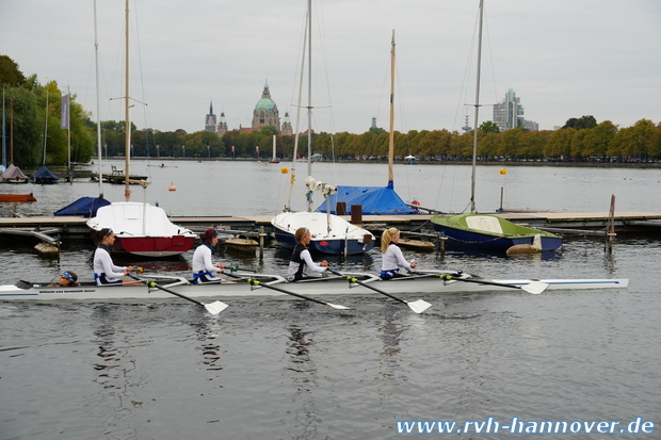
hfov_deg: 31.2
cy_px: 220
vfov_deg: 21.1
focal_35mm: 64
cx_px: 330
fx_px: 1184
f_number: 6.3
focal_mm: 43
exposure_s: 1/100
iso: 100
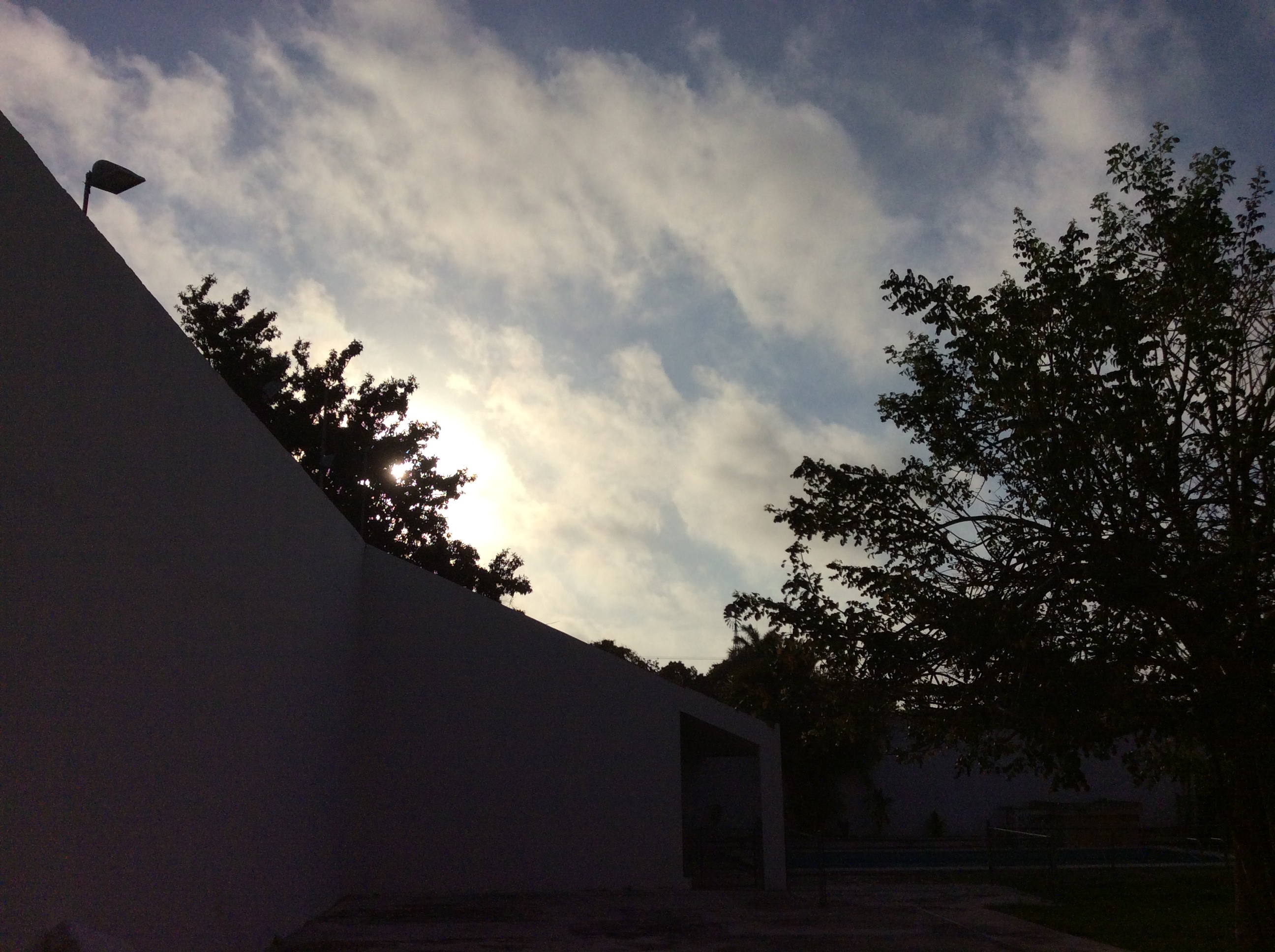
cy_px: 476
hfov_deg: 56.9
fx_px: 1177
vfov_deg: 44.1
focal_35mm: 32
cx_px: 638
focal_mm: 3.3
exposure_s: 1/14493
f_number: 2.4
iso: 40
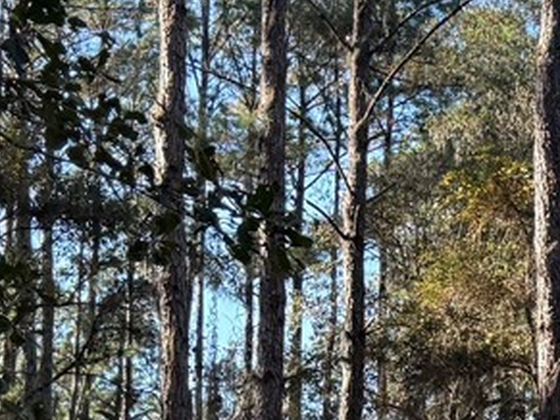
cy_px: 665
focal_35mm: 132
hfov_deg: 13.8
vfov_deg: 10.7
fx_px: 2135
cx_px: 895
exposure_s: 1/612
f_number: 1.78
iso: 100
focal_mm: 6.76
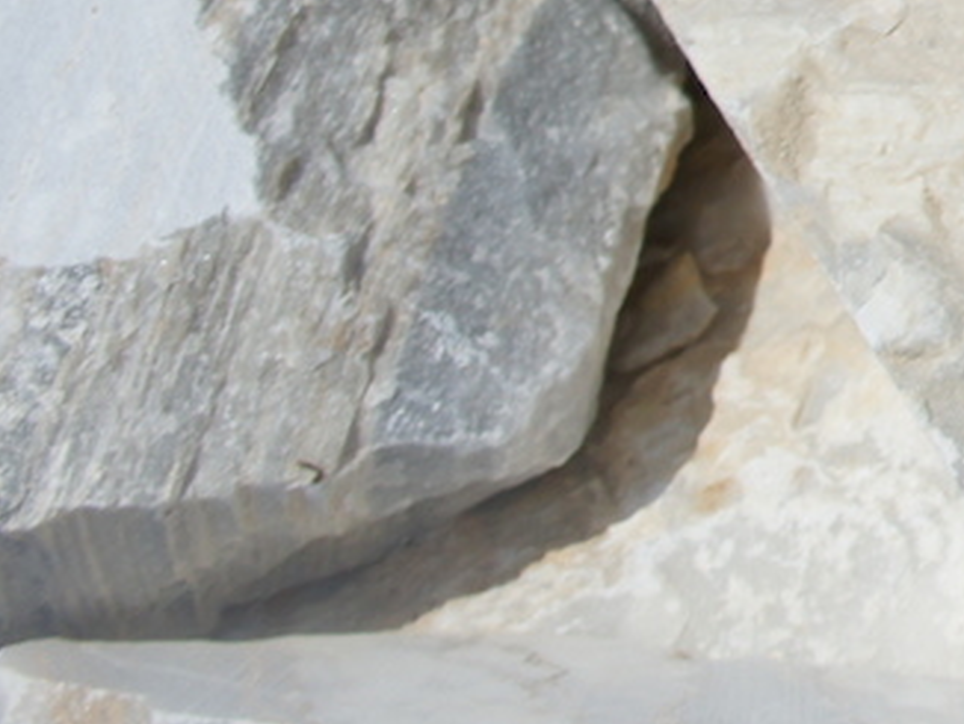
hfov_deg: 12.0
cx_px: 2168
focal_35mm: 139
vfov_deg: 10.3
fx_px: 3880
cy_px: -420
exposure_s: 1/3200
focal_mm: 21
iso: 200
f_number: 5
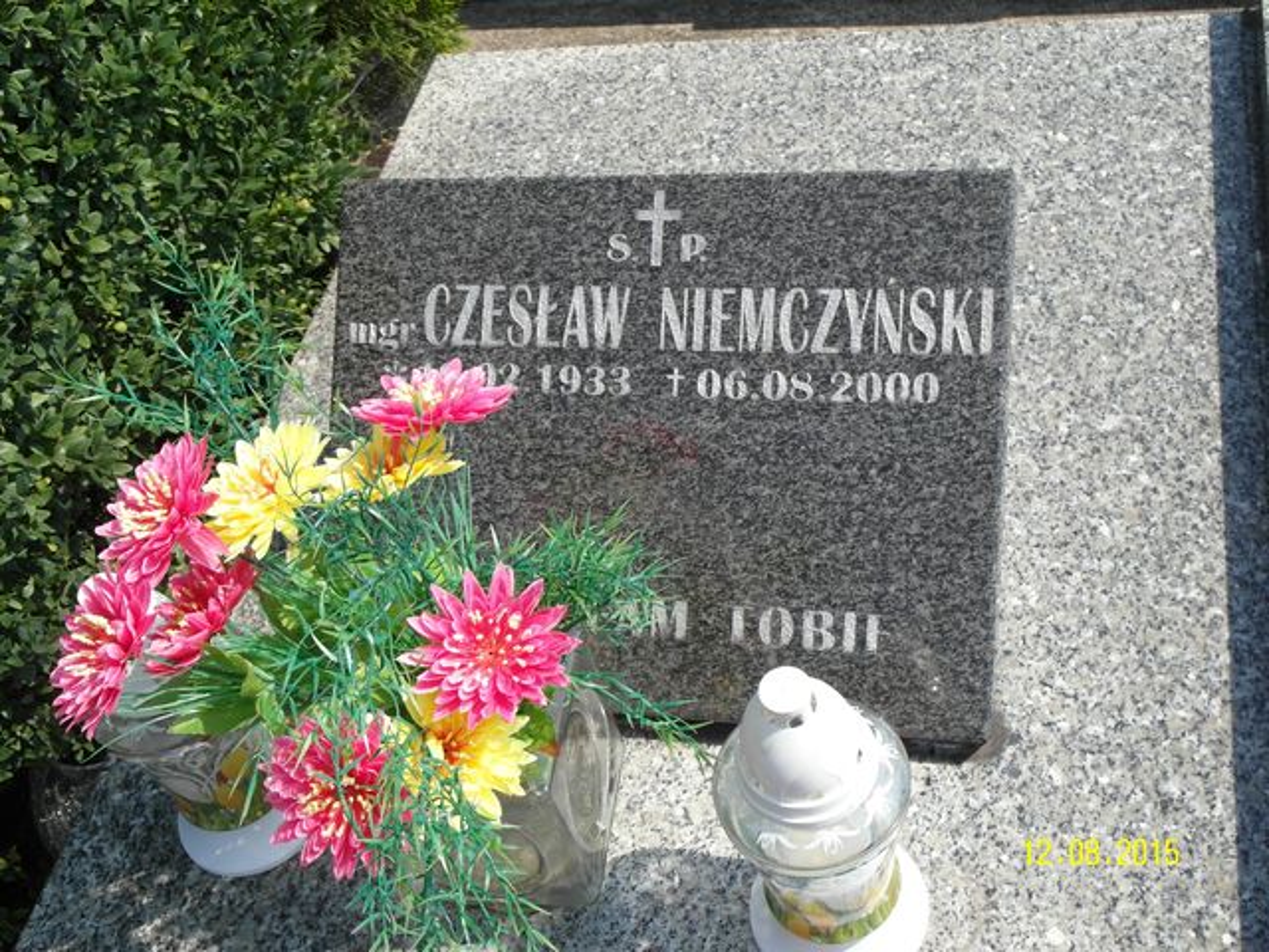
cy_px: 476
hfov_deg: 44.8
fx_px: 1540
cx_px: 634
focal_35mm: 42
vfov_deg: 34.3
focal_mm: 9.1
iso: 80
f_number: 4.9
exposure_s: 1/500
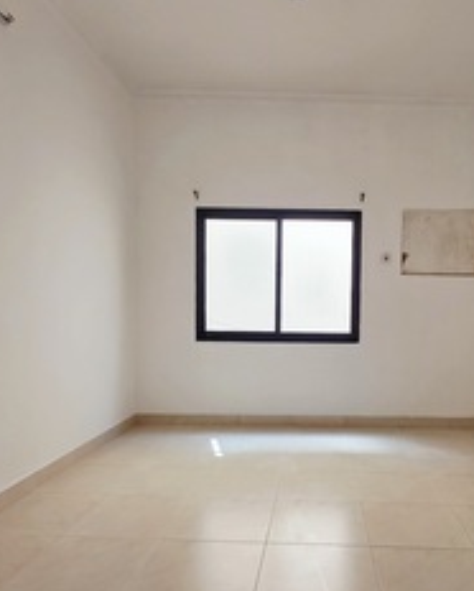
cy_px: 330
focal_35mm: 25
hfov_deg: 56.2
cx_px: 297
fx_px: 438
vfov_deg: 67.8
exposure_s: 1/101
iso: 125
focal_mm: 2.2
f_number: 1.9
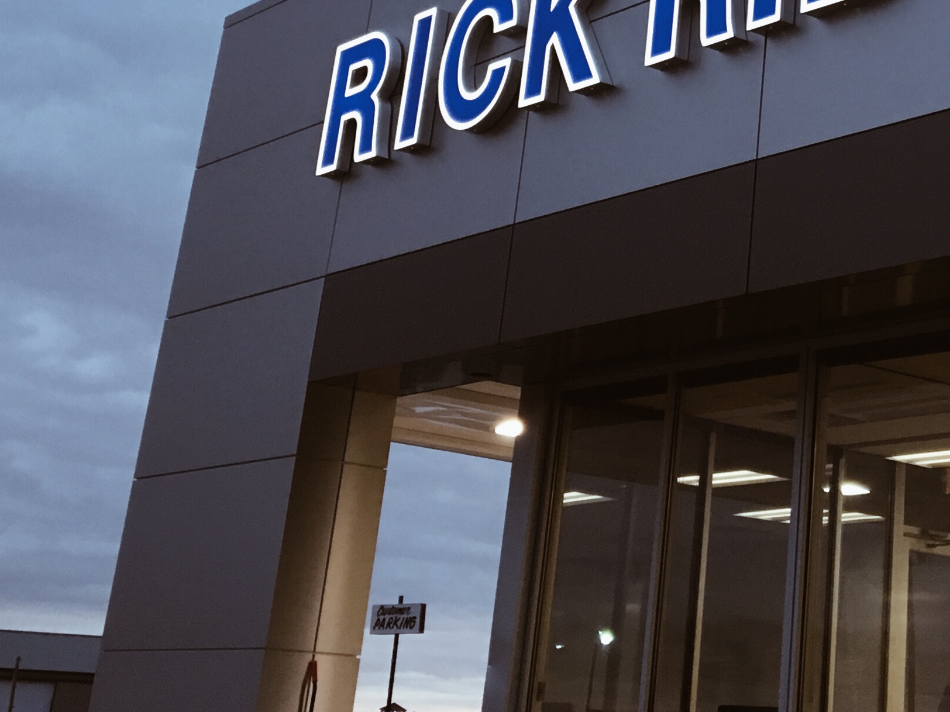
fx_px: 1976
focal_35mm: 72
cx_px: 815
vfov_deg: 19.4
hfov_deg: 26.3
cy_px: -120
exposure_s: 1/30
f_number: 2.2
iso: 100
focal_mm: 4.15
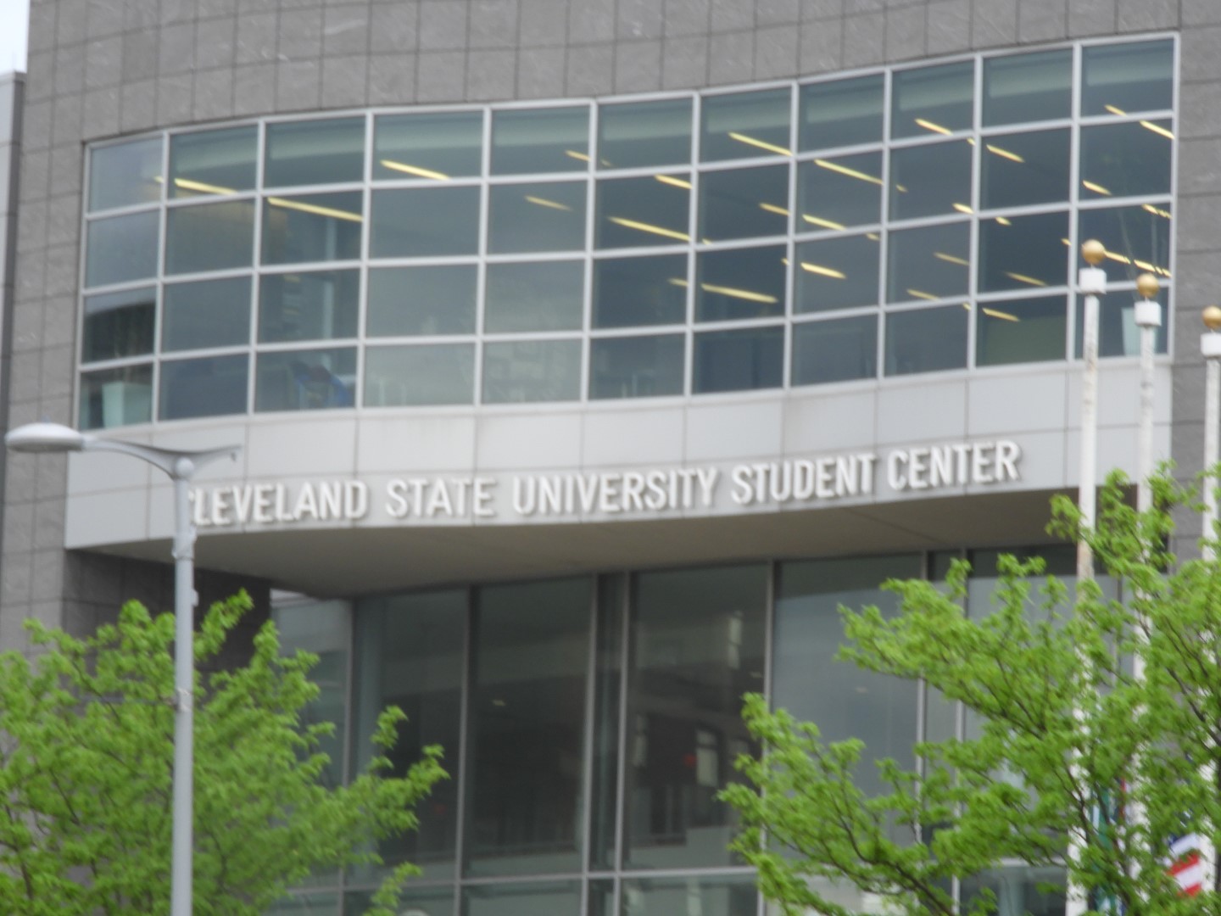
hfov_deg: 11.0
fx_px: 6349
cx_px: 610
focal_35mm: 180
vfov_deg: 8.2
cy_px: 458
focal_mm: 32.2
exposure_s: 1/60
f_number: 5.3
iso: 125
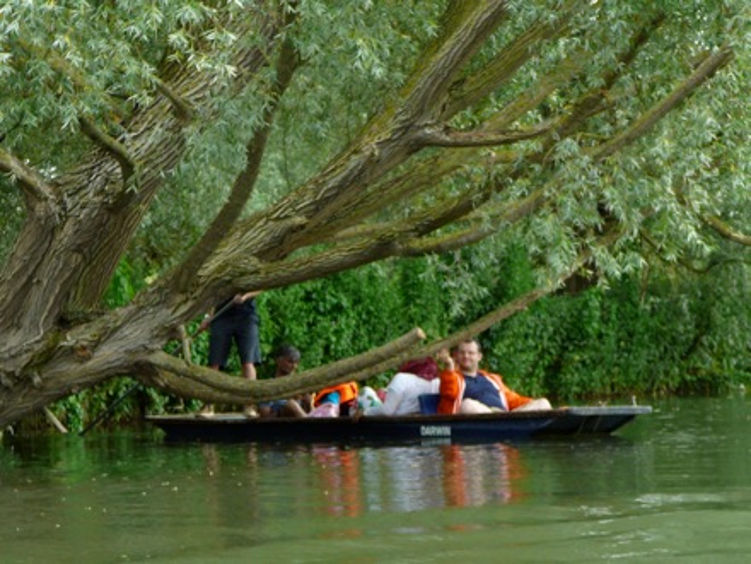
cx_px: 376
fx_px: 2972
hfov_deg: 14.4
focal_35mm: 137
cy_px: 282
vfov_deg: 10.8
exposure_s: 1/80
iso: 80
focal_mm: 20.4
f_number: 4
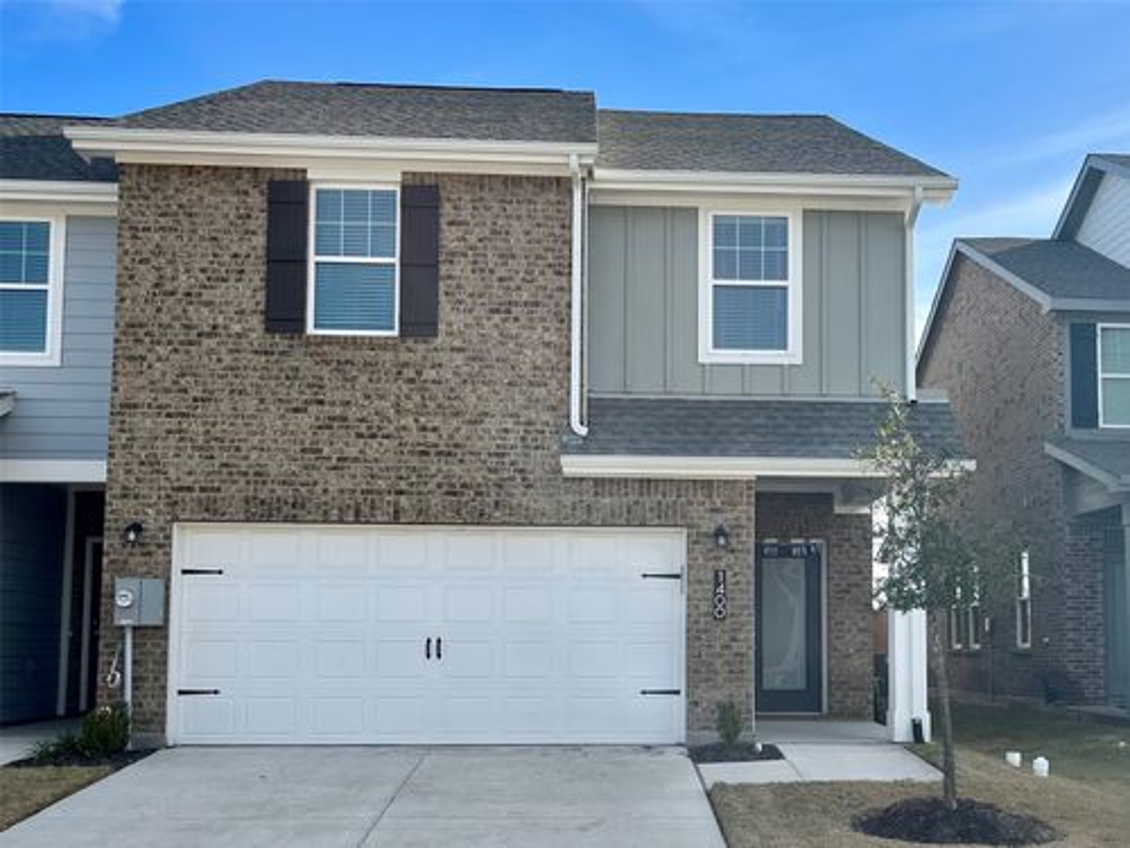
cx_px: 565
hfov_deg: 67.3
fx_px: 849
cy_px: 424
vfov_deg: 53.1
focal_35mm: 26
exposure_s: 1/2463
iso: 50
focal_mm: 5.1
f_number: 1.6
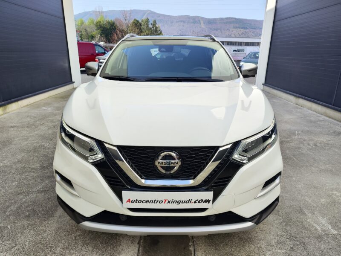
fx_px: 227
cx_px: 170
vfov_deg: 58.9
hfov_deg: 73.9
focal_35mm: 23
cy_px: 128
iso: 50
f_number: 1.69
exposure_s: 1/520
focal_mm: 7.01
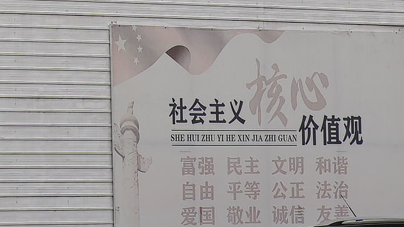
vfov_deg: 2.2
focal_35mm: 545
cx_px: -101
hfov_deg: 4.0
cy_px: -282
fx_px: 5840
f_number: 4.5
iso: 100
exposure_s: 1/400
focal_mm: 85
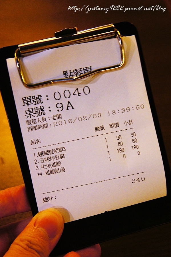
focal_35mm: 50
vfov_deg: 40.0
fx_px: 353
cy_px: 128
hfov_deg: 27.2
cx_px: 86
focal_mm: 33
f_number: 4.5
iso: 1600
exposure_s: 1/20
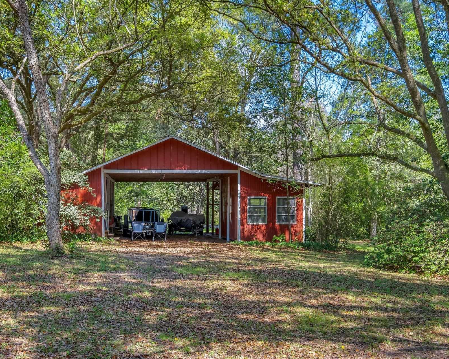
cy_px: 178
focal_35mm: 35
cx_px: 178
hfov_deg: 51.2
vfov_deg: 42.2
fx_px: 465
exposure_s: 1/340
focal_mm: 19.1
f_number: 8
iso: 400
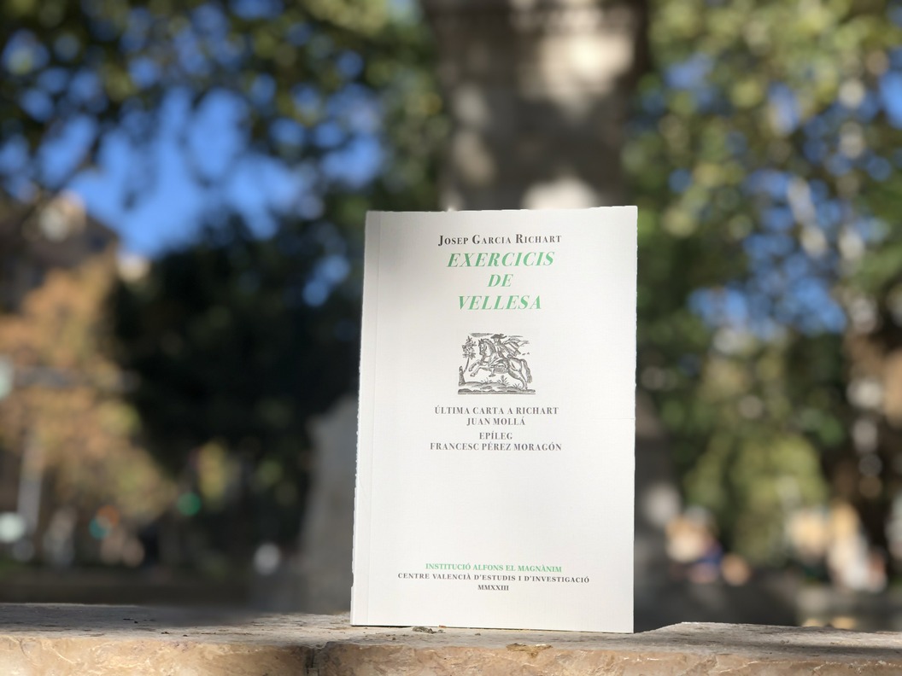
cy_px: 338
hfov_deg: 33.8
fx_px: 1485
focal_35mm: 57
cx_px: 451
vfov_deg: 25.7
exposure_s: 1/923
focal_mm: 6.6
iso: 20
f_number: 2.8
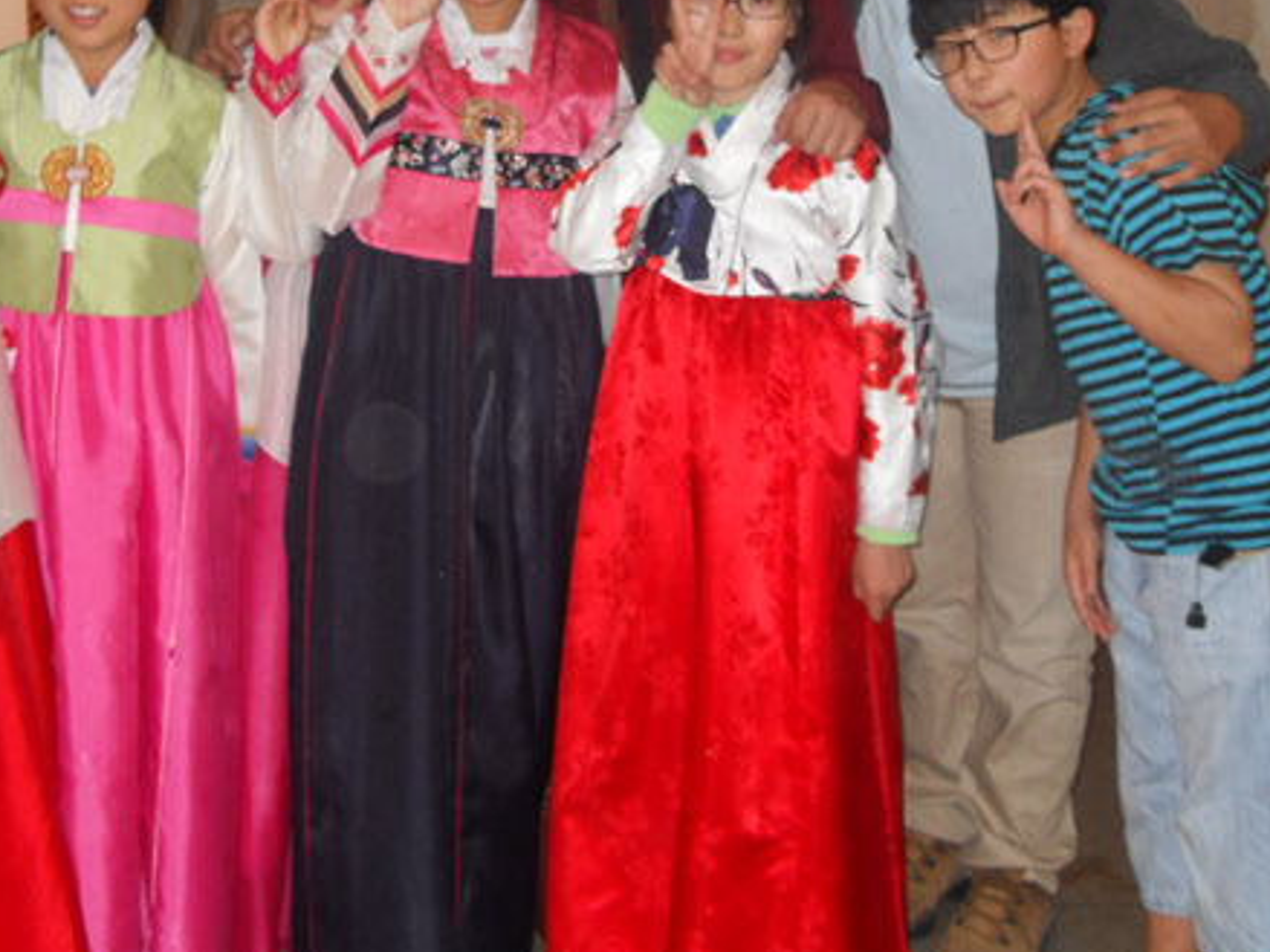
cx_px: 579
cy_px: 289
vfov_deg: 28.3
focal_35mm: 51
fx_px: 1871
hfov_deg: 37.5
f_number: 2.8
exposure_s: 1/45
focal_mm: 6
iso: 200
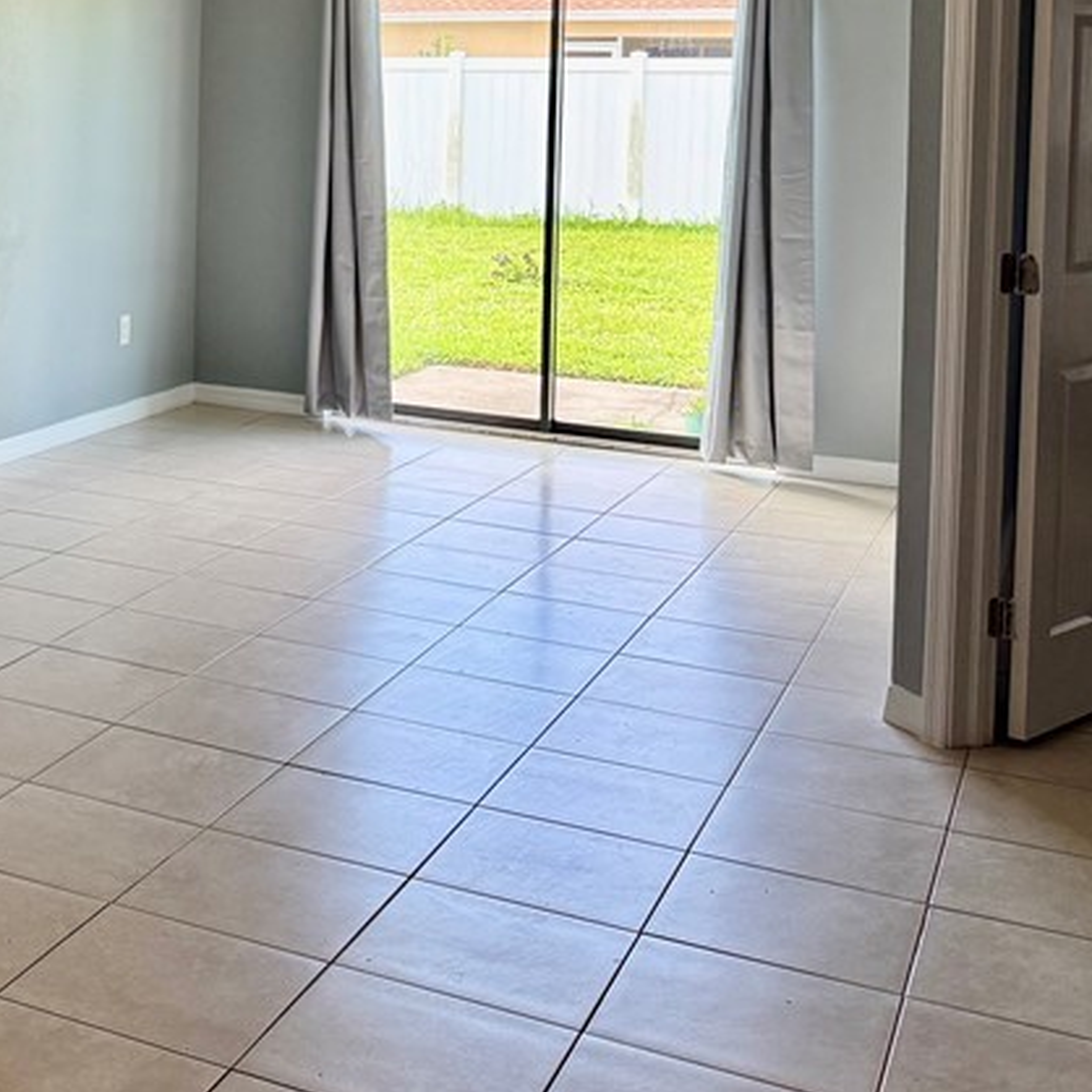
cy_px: 141
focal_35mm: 52
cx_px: -55
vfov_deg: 31.5
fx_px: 1856
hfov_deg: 30.0
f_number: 1.78
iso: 125
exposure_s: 1/225
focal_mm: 6.76
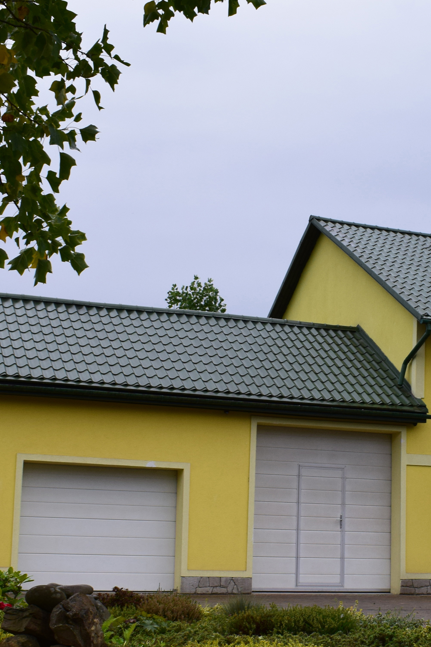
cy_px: 409
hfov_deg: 21.2
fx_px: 1131
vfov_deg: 31.7
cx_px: 370
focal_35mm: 63
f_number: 9
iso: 400
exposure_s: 1/160
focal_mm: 21
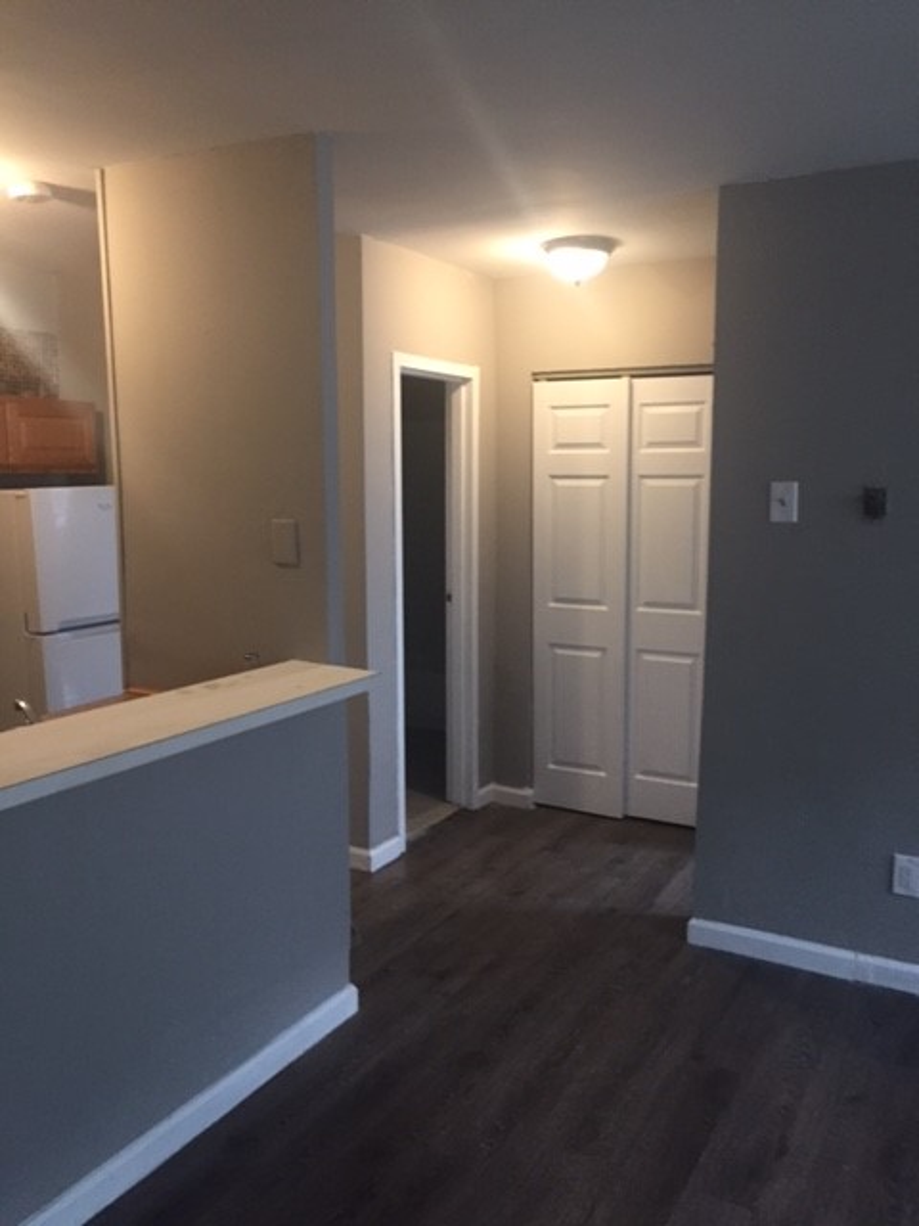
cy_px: 613
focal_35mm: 29
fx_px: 1027
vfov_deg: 61.7
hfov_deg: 48.2
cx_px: 460
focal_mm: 4.15
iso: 160
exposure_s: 1/30
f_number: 2.2
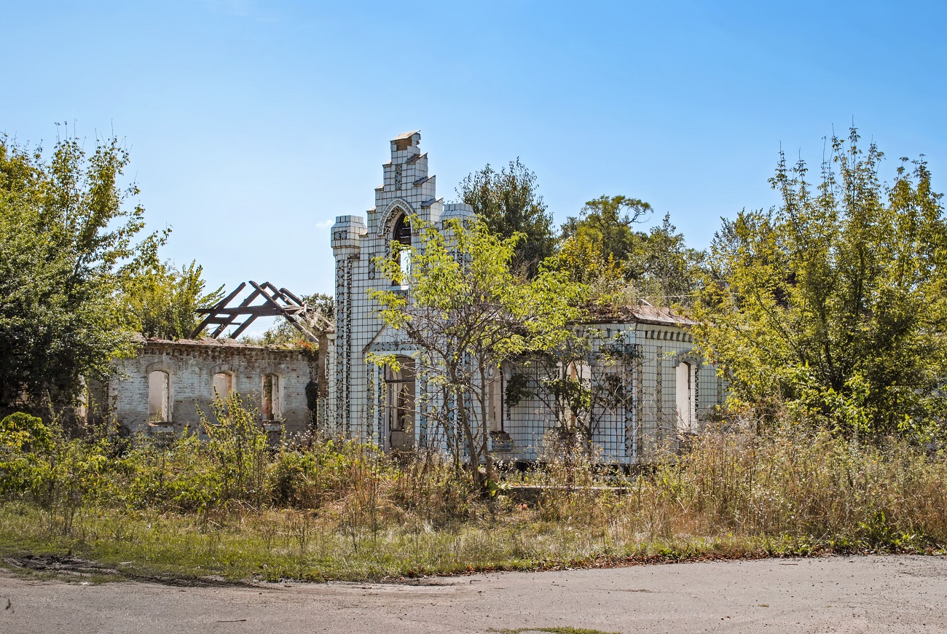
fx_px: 1264
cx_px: 474
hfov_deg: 41.1
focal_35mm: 48
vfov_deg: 28.1
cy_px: 317
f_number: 9
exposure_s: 1/320
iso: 100
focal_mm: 32
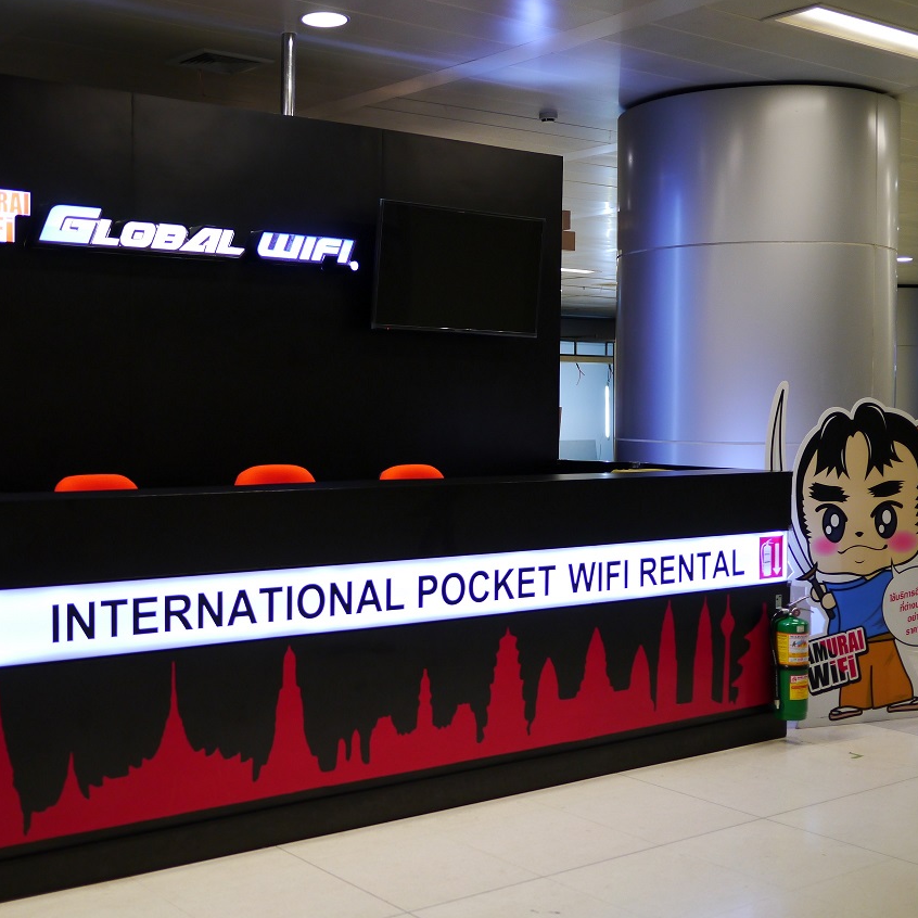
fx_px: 1440
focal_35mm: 48
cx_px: 375
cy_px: 457
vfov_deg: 35.4
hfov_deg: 35.3
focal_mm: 20
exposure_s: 1/80
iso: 400
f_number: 1.7
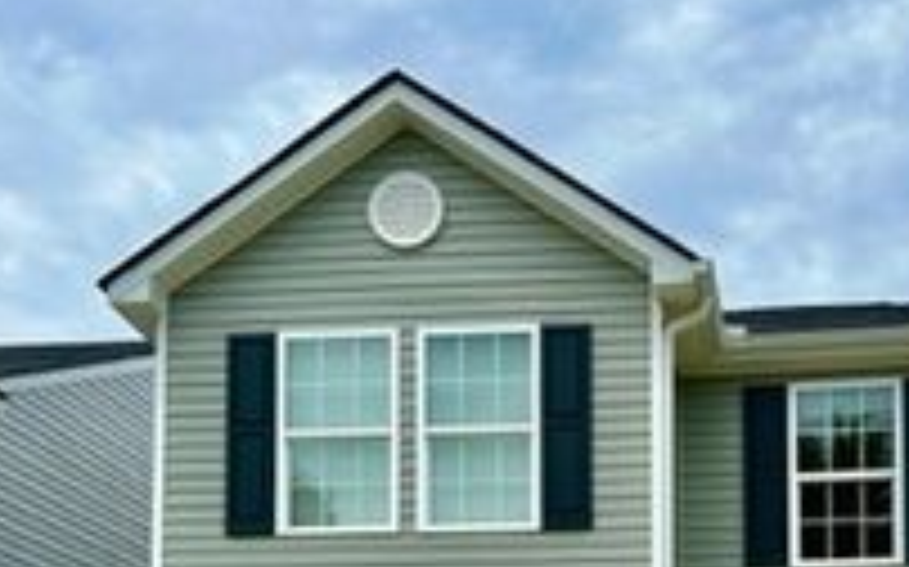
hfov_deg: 32.0
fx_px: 1560
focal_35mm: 63
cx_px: 662
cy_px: 745
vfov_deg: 19.0
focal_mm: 6.86
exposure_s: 1/3597
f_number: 1.78
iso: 80
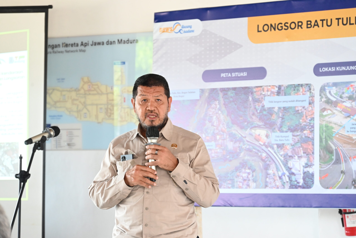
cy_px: 119
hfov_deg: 14.6
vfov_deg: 9.8
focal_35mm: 140
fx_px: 1385
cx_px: 178
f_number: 6.3
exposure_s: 1/100
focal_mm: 140
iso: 3200
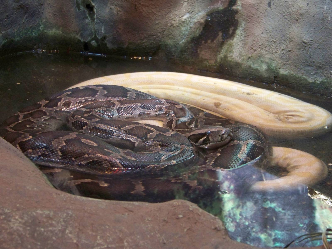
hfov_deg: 18.5
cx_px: 166
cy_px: 124
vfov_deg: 14.0
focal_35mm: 106
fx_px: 1017
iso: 250
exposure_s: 1/40
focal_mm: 17.6
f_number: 3.2
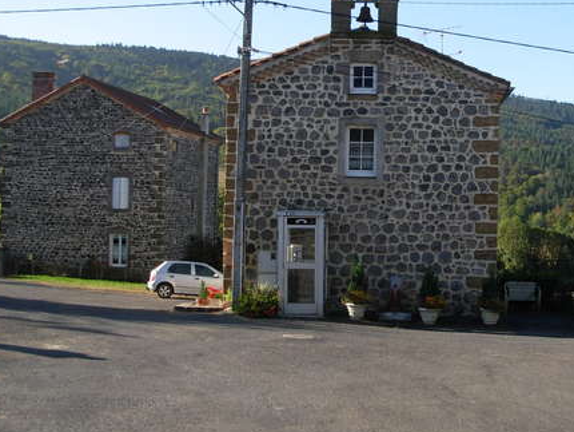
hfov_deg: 35.8
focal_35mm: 53
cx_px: 384
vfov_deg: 27.4
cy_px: 152
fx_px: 879
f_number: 2.9
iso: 79
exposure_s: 1/575
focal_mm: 6.3
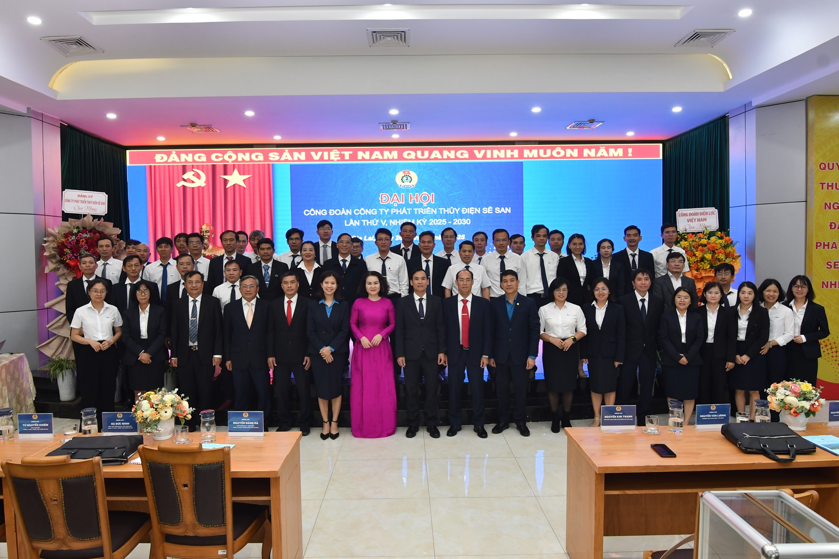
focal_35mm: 24
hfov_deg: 73.7
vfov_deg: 53.1
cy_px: 280
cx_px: 420
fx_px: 559
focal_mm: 16
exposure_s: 1/60
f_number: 5.6
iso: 800
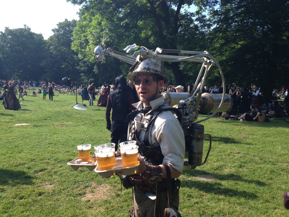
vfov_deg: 40.7
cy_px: 108
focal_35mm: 35
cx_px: 144
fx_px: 292
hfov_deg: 52.6
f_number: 2.4
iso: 64
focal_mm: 4.28
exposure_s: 1/717
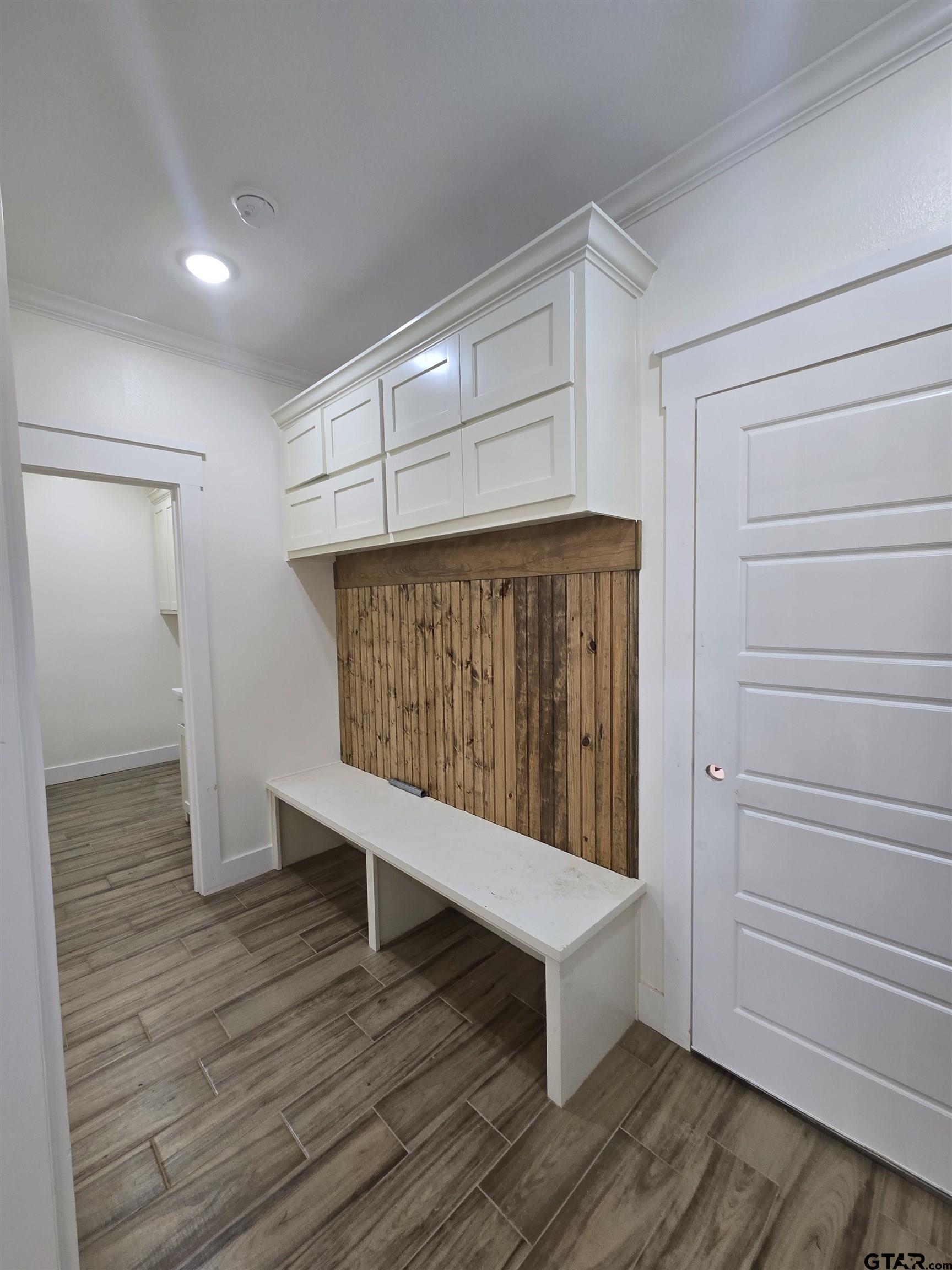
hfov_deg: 89.9
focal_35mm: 13
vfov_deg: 106.2
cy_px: 635
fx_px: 477
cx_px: 476
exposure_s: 1/60
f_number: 2.2
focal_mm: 2.2
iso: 100
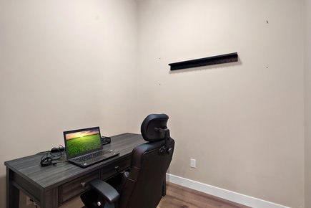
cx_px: 156
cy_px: 104
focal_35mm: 16
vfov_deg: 73.7
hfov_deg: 96.7
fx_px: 138
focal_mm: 16
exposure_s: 1.3
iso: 320
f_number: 7.1
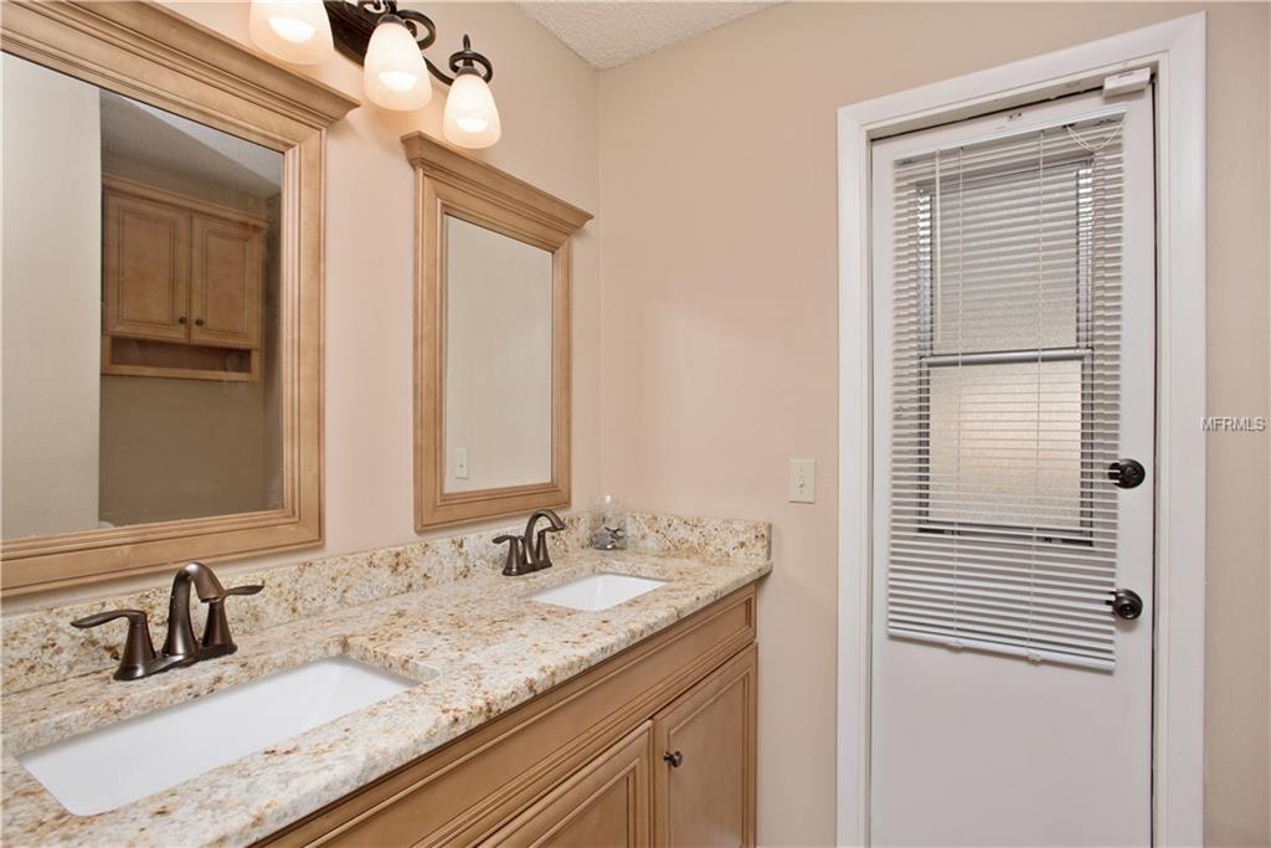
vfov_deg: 70.5
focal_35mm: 17
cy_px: 424
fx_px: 600
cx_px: 636
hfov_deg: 93.3
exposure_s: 1/40
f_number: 8
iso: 320
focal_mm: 17
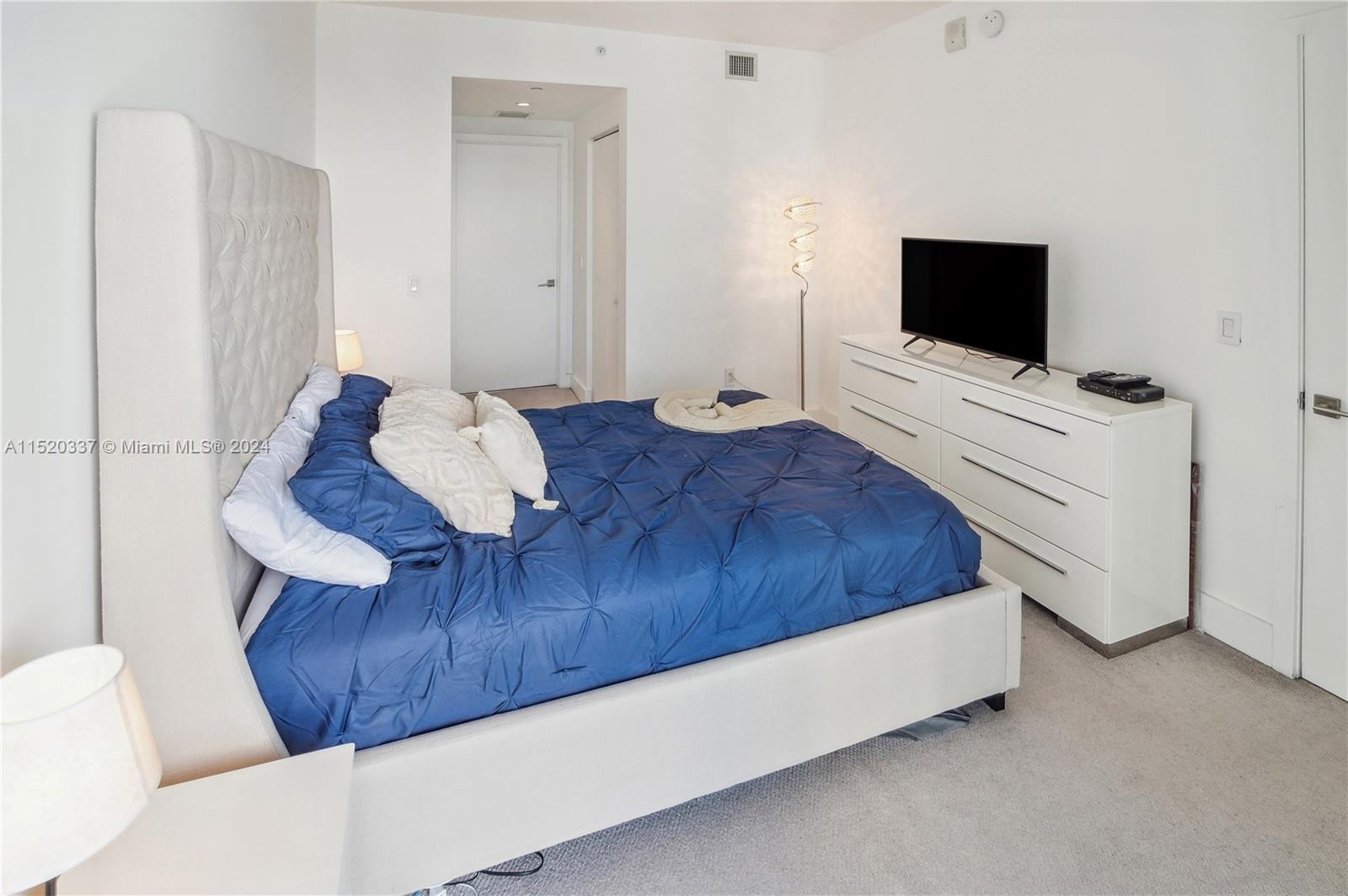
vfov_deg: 73.6
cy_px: 448
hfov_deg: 96.8
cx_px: 674
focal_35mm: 16
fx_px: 598
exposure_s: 1/15
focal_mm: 16
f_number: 14
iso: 640
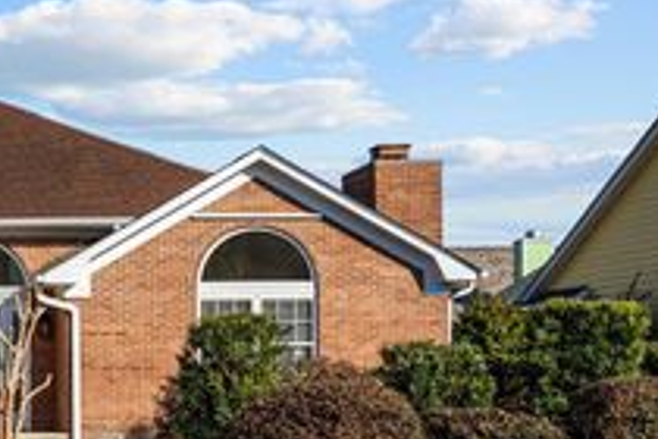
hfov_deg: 23.1
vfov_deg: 16.7
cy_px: 365
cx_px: -119
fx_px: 1480
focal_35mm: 81
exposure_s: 1/3200
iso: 200
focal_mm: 34
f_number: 4
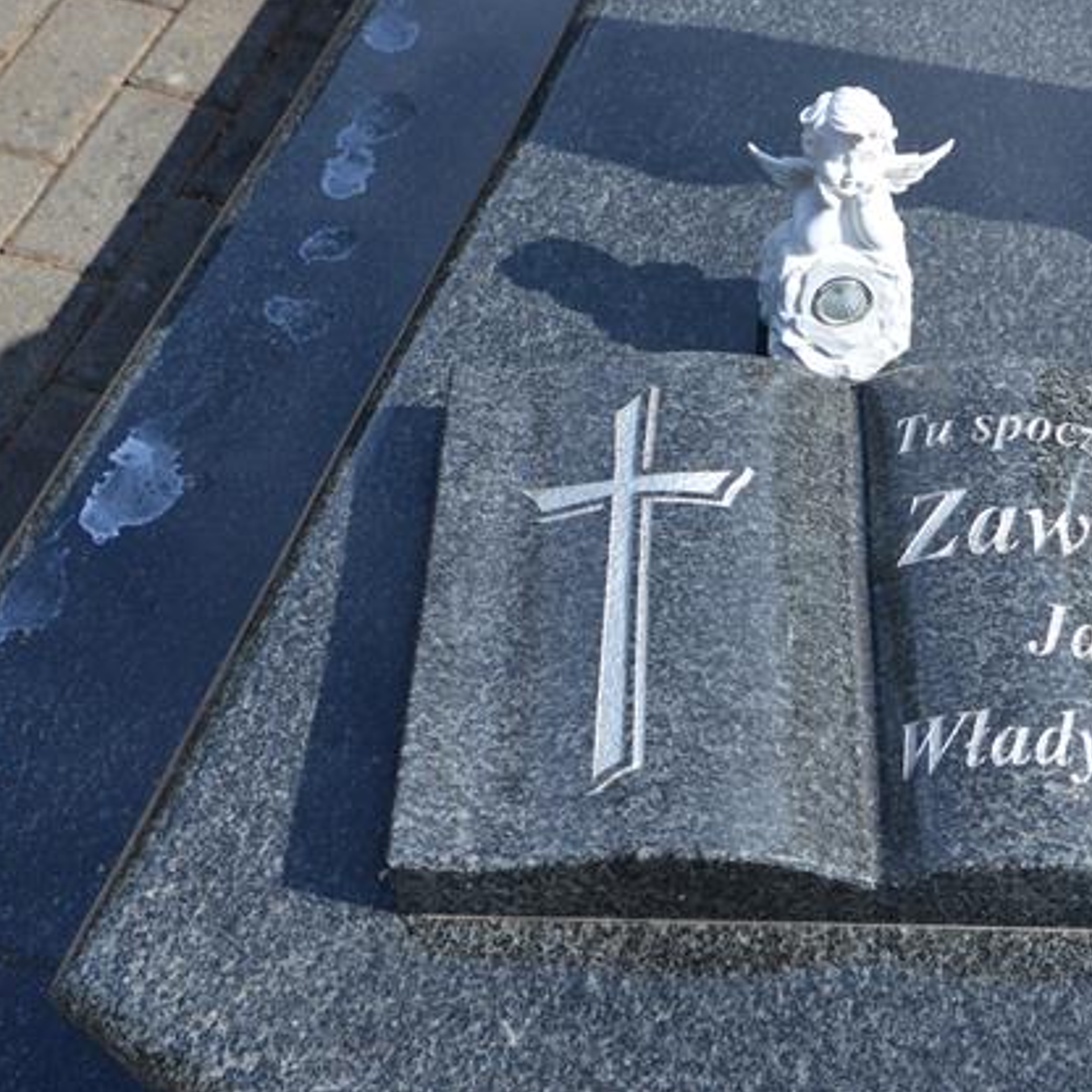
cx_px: 730
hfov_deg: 33.1
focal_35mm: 51
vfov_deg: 33.4
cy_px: 549
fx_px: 1820
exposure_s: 1/160
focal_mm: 26
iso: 100
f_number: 6.3
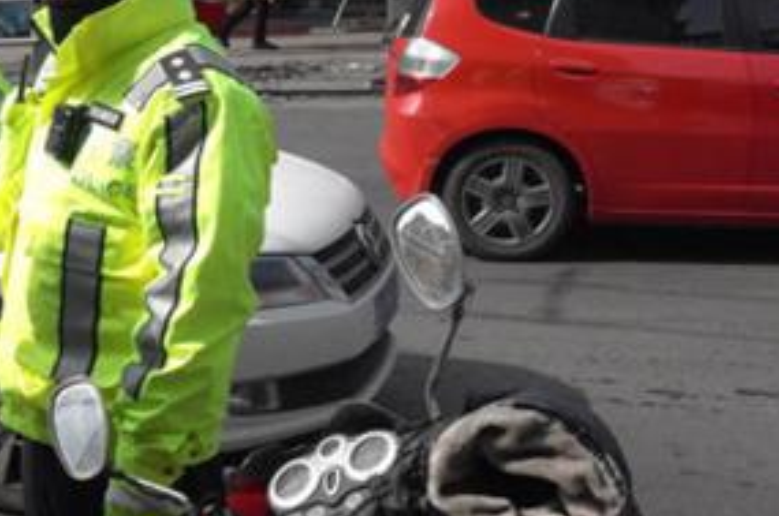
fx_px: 1599
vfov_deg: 18.3
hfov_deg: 26.1
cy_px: 223
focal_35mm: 74
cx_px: 25
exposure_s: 1/1250
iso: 1600
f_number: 11
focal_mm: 22
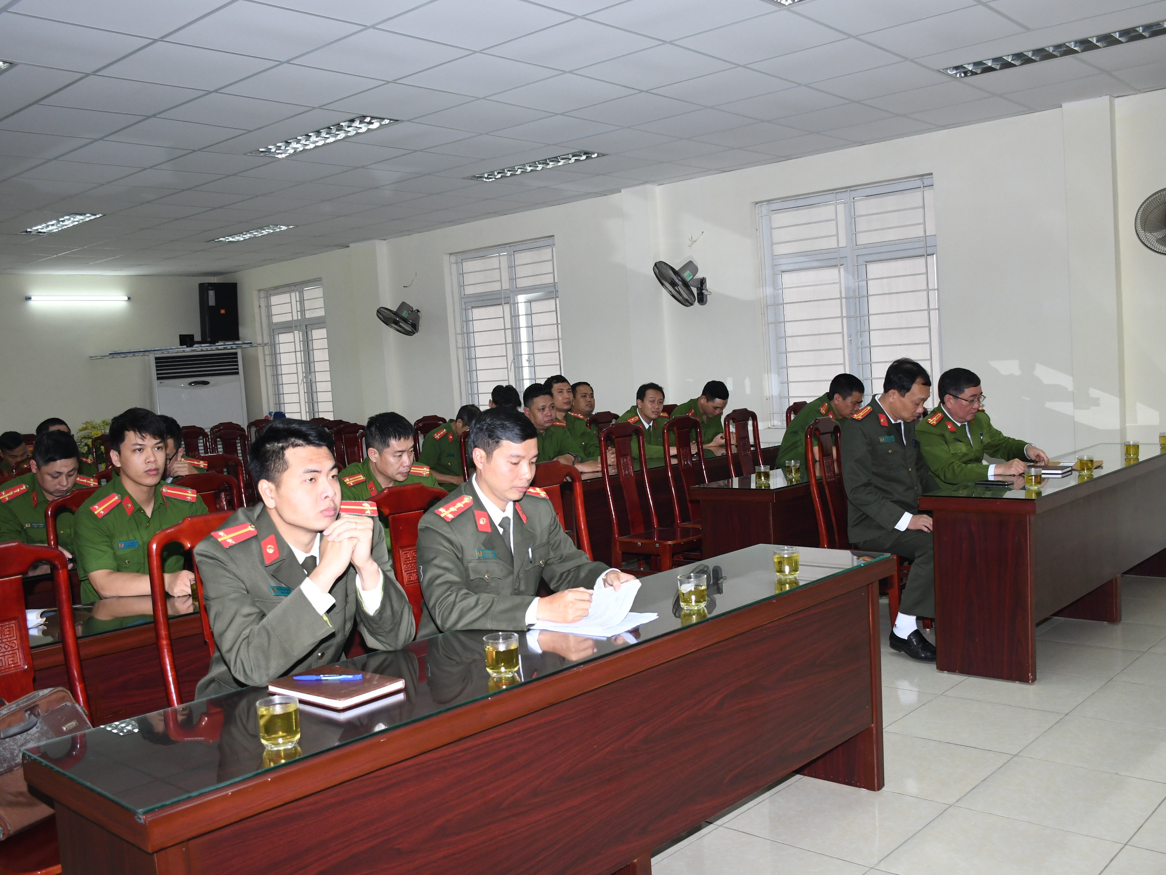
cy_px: 439
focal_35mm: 33
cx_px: 595
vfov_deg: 42.9
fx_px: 1112
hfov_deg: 55.3
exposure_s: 1/200
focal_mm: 20
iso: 1000
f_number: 5
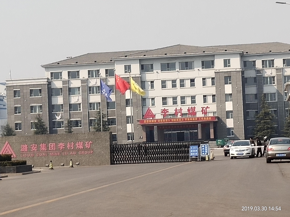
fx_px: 1022
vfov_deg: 12.1
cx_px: 145
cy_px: 108
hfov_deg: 16.1
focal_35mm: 122
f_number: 1.8
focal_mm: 4.27
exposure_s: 1/2527
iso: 50
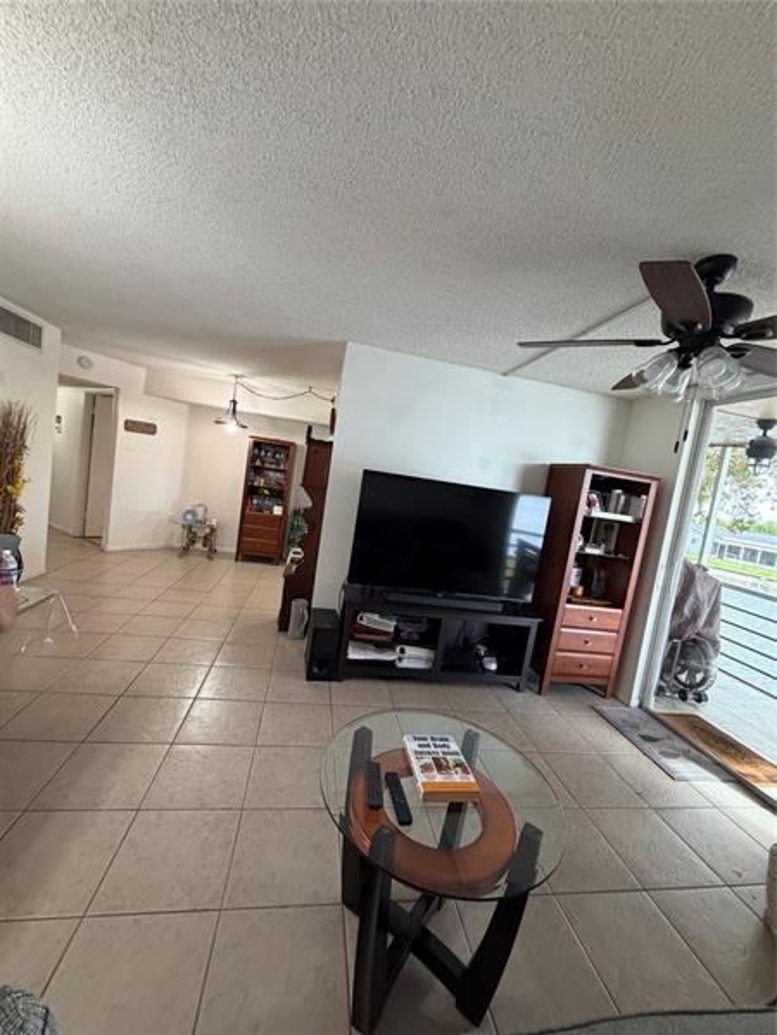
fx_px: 419
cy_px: 518
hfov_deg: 85.7
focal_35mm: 14
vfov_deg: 102.1
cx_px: 388
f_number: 2.2
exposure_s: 1/120
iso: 320
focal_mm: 2.22
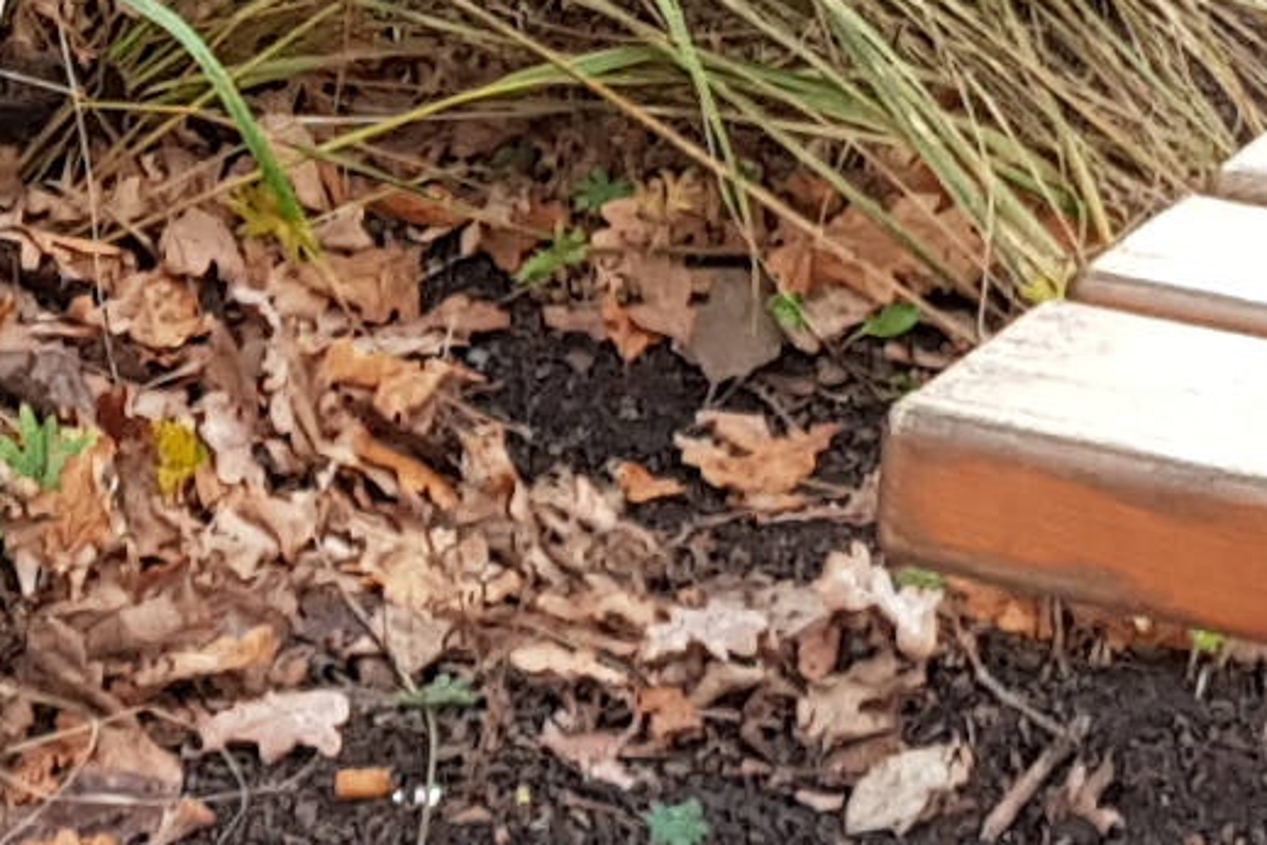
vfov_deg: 6.5
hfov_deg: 9.7
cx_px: -134
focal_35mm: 210
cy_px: -425
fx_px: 7390
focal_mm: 4.3
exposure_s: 1/50
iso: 64
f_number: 1.7
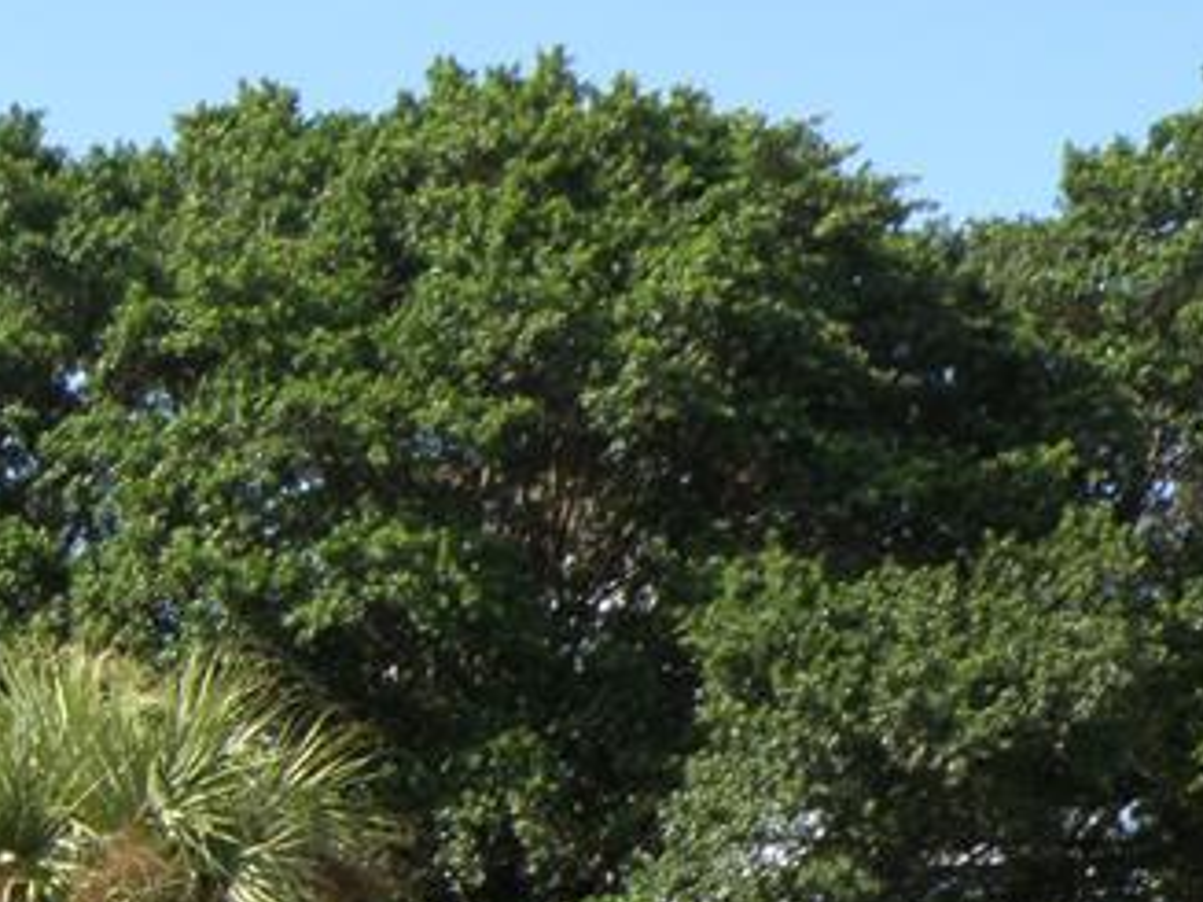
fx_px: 5663
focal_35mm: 163
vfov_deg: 8.9
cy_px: 1307
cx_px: -544
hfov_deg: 11.7
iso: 64
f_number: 5.6
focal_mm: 9.31
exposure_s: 1/160
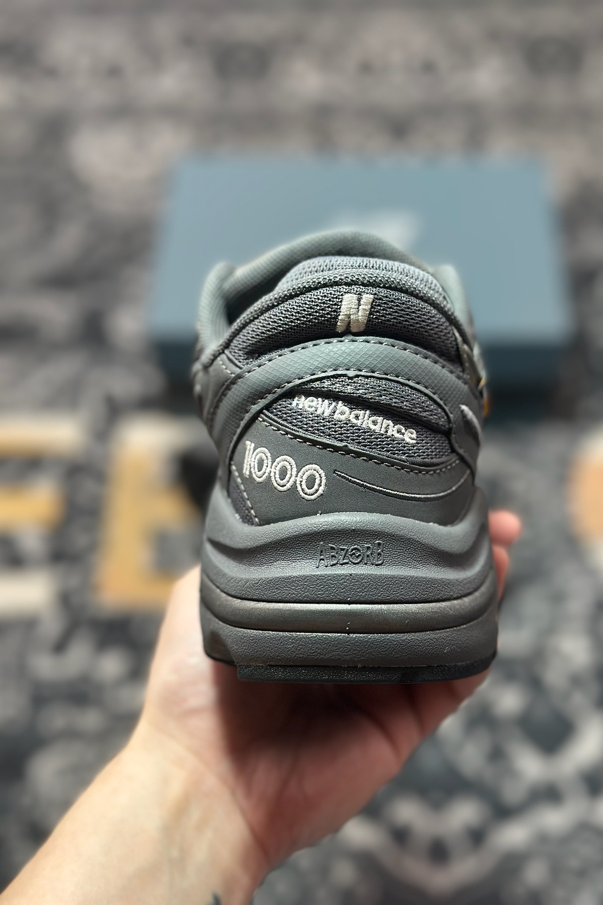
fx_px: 1256
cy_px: 452
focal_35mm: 50
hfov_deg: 27.0
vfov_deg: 39.6
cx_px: 339
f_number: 1.78
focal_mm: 6.86
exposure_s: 1/141
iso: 80
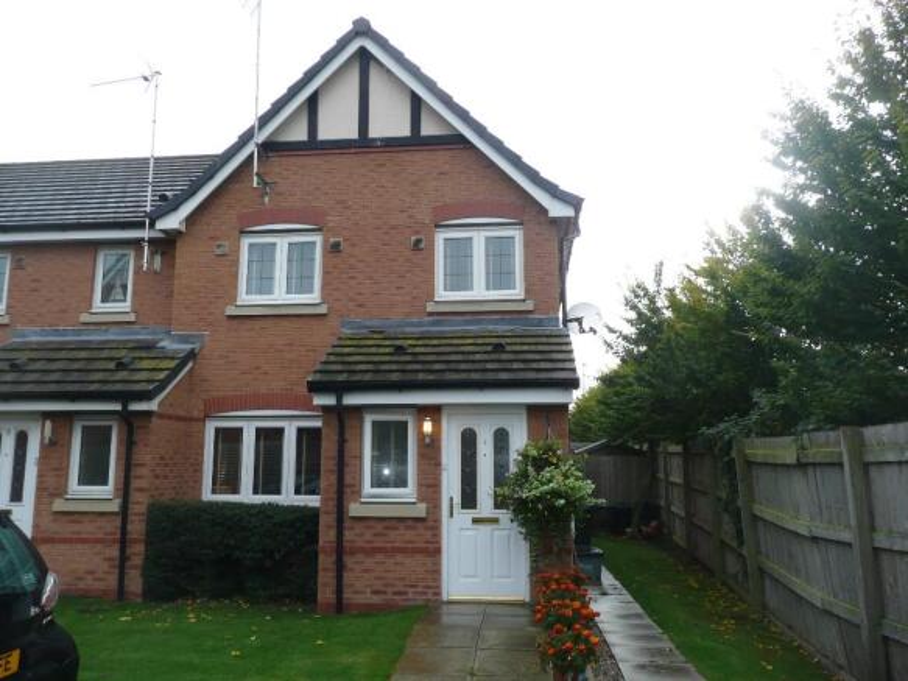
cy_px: 340
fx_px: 734
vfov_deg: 49.7
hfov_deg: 63.5
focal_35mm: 28
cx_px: 454
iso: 100
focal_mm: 4.6
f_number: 3.3
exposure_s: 1/200
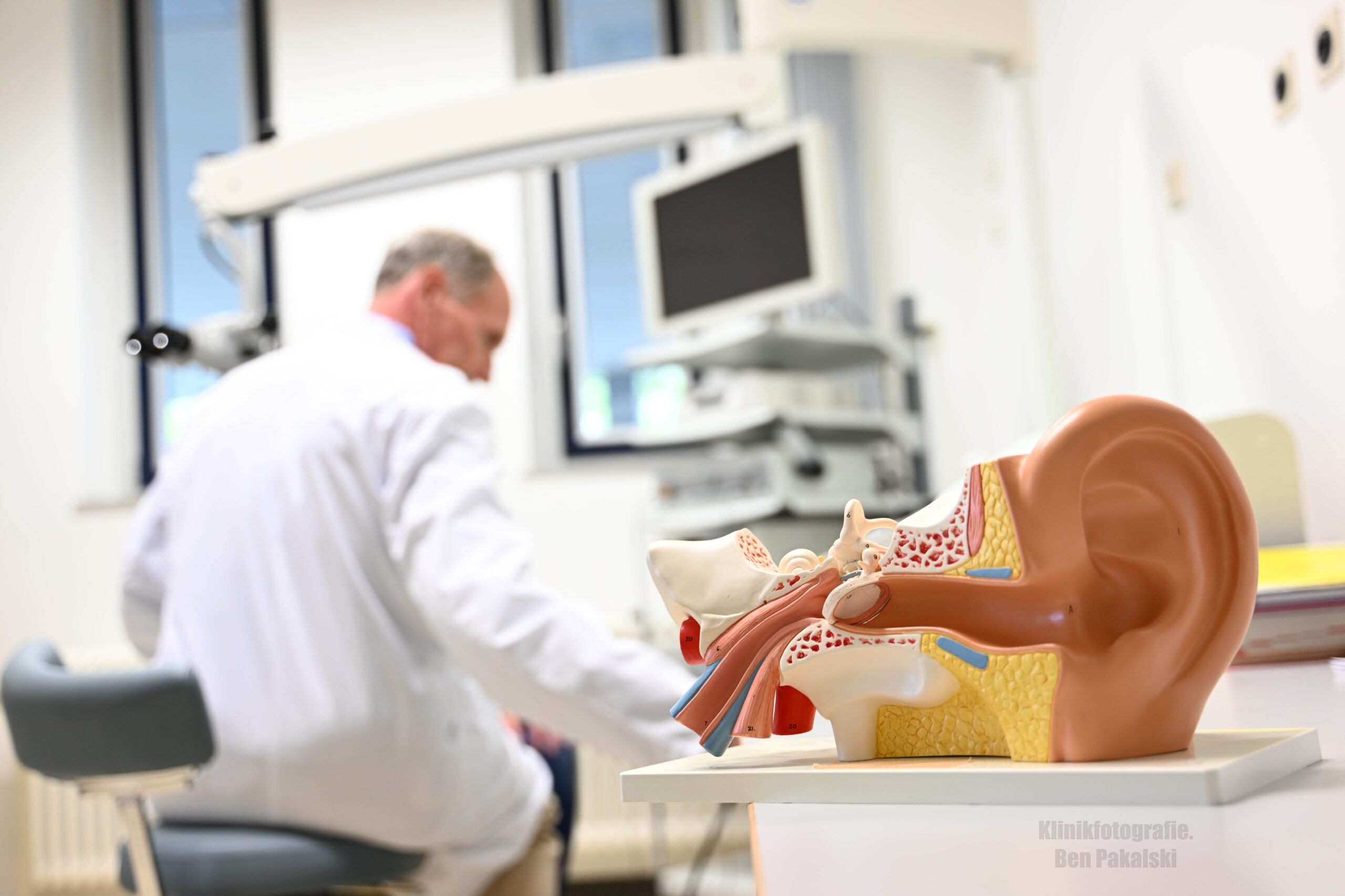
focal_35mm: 40
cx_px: 672
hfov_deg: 48.5
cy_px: 448
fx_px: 1494
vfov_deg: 33.4
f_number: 2.8
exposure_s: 1/30
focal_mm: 40
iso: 200
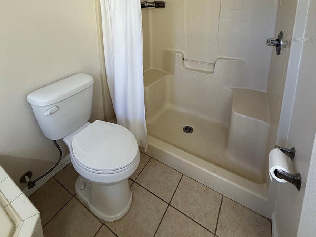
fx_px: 173
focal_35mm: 19
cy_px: 39
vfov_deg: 61.4
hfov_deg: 84.7
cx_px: 157
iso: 100
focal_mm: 2.22
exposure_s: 1/120
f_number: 2.2
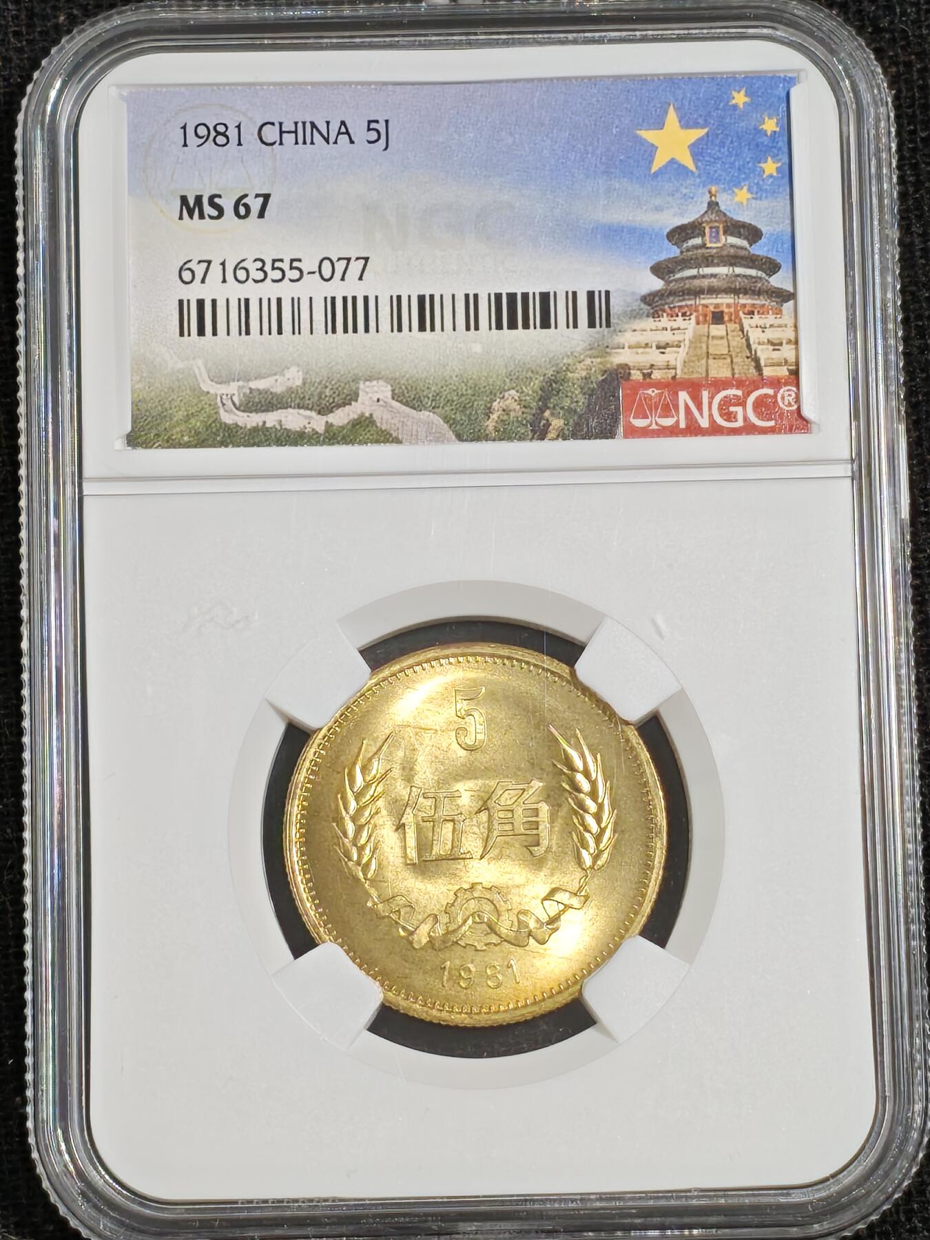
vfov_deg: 16.4
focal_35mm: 120
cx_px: 465
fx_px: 4299
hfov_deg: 12.3
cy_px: 620
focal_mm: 4.94
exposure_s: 1/835
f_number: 1.5
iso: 50
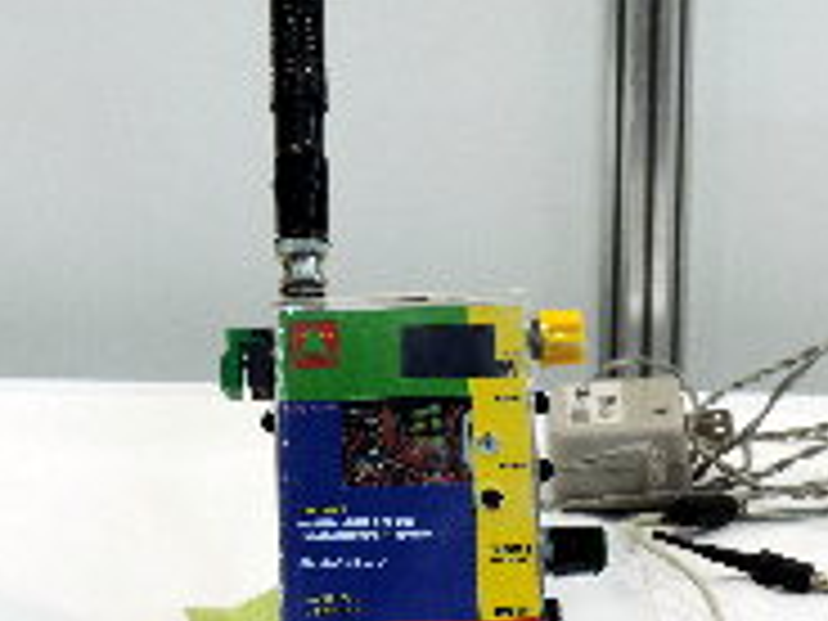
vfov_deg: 14.3
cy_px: 115
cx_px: 414
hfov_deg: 19.1
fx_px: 2464
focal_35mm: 103
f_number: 3.6
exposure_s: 1/50
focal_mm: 8.9
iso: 80
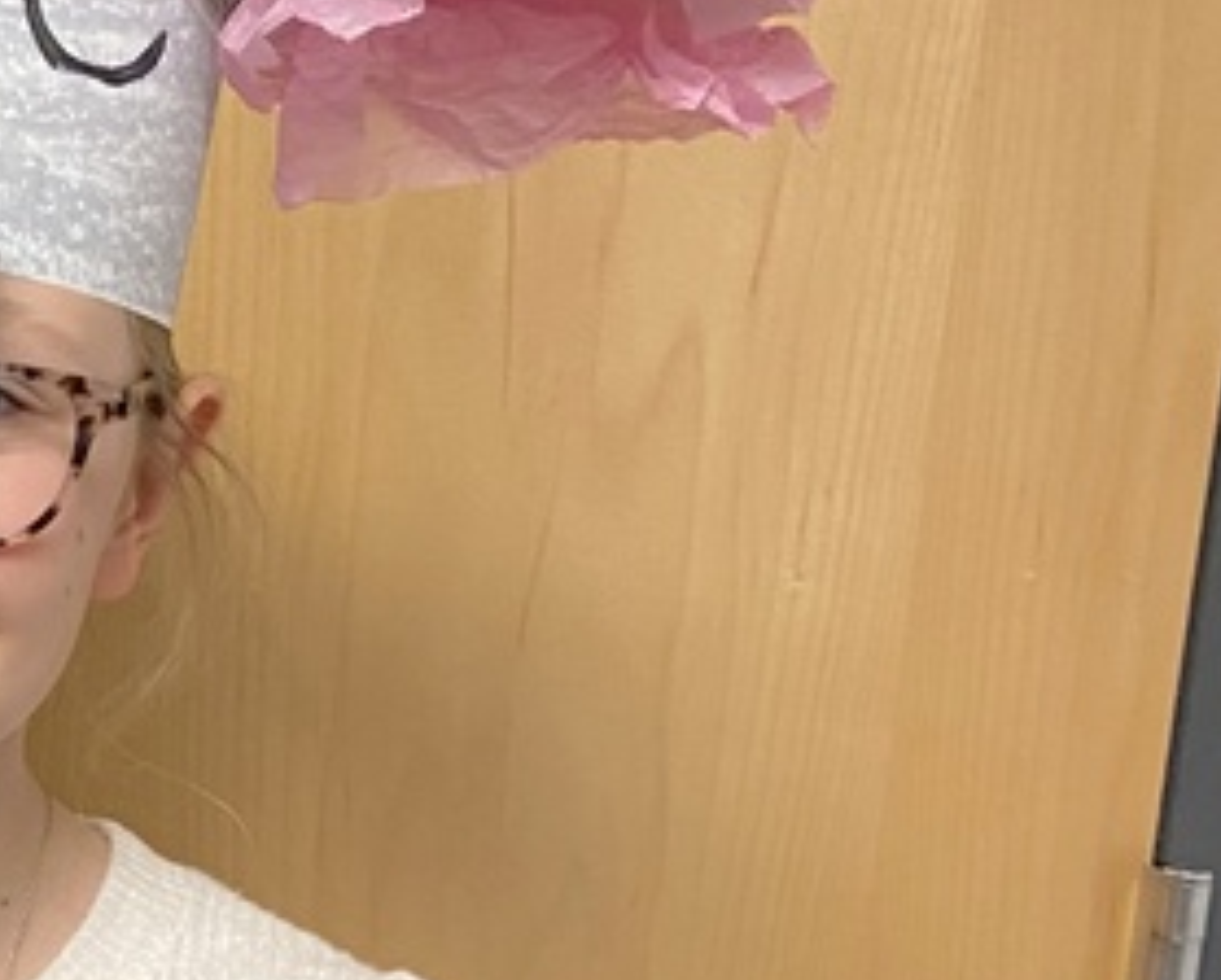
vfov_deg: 16.2
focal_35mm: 93
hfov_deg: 18.8
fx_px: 3365
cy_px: 1041
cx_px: -451
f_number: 1.8
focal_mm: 4.25
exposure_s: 1/60
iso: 250
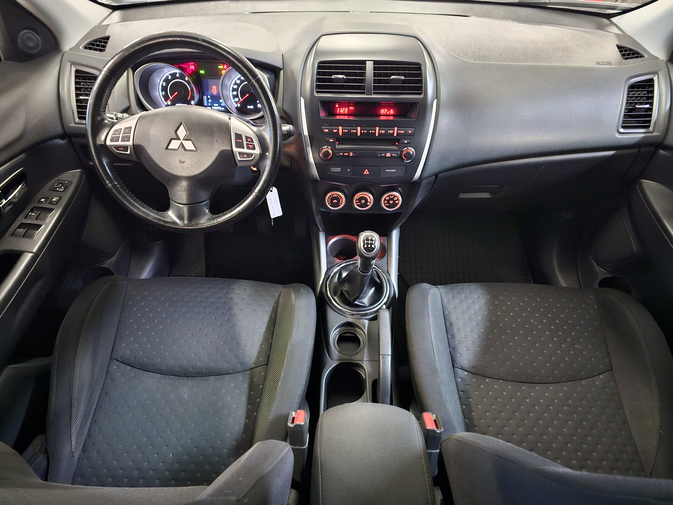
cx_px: 336
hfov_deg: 73.9
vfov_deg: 58.9
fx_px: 447
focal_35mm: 23
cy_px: 252
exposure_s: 1/16.7
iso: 1600
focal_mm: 6.3
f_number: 1.7
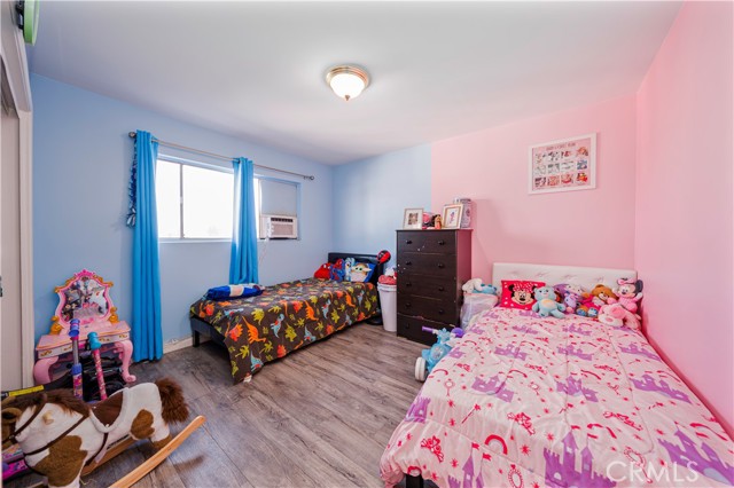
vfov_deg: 89.9
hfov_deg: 112.6
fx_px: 245
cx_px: 367
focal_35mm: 12
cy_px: 244
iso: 400
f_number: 4
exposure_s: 1/100
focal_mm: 12
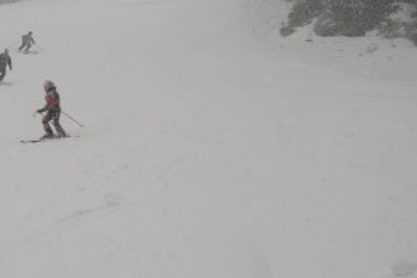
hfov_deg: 29.8
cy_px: 90
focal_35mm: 65
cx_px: 54
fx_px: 753
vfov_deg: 20.8
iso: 50
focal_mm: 5.7
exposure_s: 1/100
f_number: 4.9
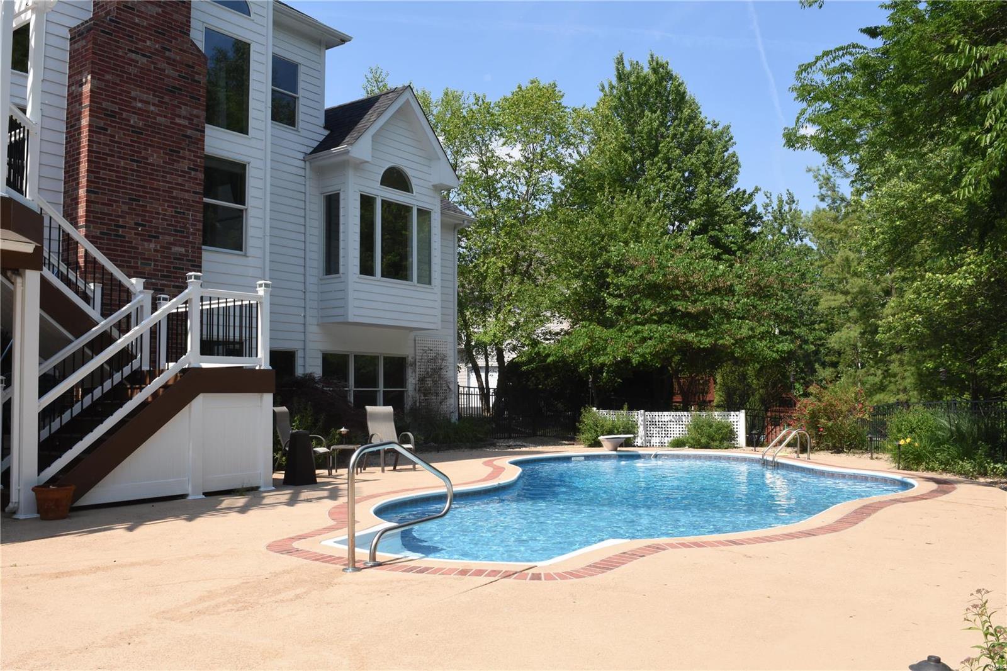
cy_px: 336
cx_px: 504
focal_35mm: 32
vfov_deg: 41.7
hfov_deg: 59.5
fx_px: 881
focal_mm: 21
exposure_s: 1/250
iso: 400
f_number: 18
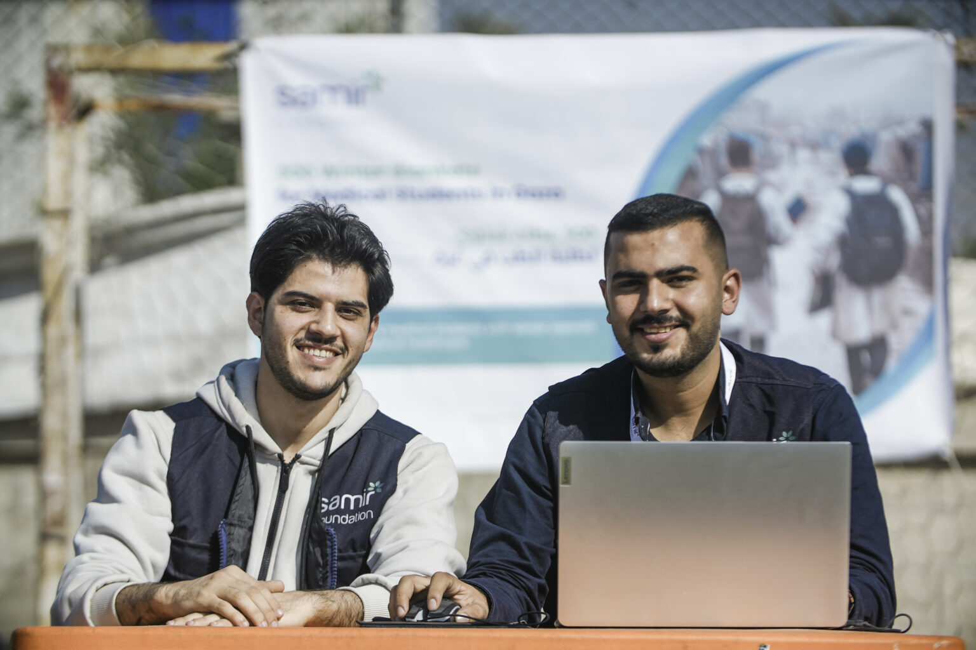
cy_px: 325
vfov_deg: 9.0
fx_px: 4148
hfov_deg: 13.4
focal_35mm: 153
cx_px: 488
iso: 50
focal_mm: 102.5
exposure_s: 1/3200
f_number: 2.8
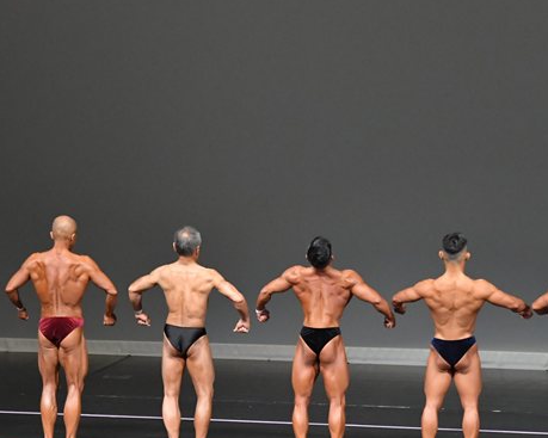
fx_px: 4313
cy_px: 283
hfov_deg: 7.3
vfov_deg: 5.8
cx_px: 251
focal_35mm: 266
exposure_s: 1/400
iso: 5000
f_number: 5.6
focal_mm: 112
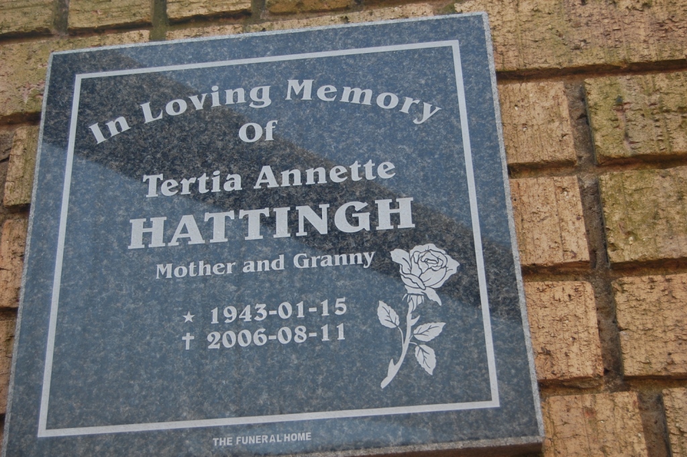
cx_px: 344
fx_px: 1087
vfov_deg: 23.7
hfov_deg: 35.1
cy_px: 228
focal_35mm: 57
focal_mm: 38
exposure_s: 1/125
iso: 220
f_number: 5.6
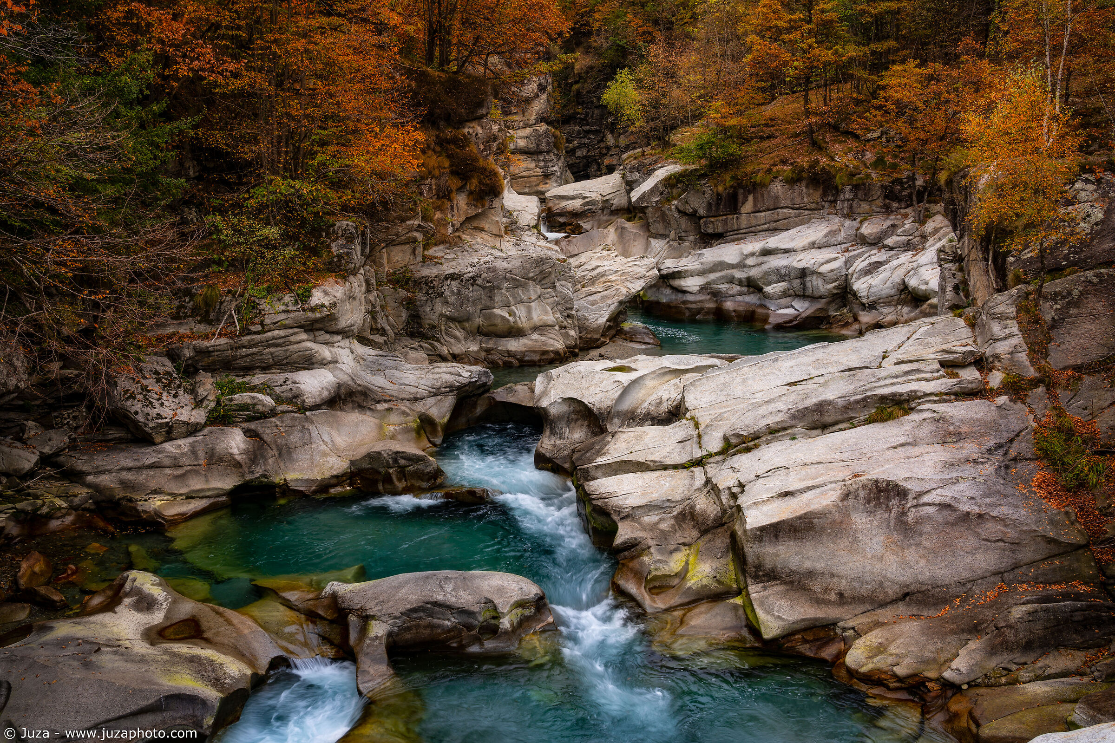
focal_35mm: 28
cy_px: 372
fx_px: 867
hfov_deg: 65.5
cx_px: 558
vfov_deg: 46.4
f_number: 11
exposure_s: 1/8
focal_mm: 28
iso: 100
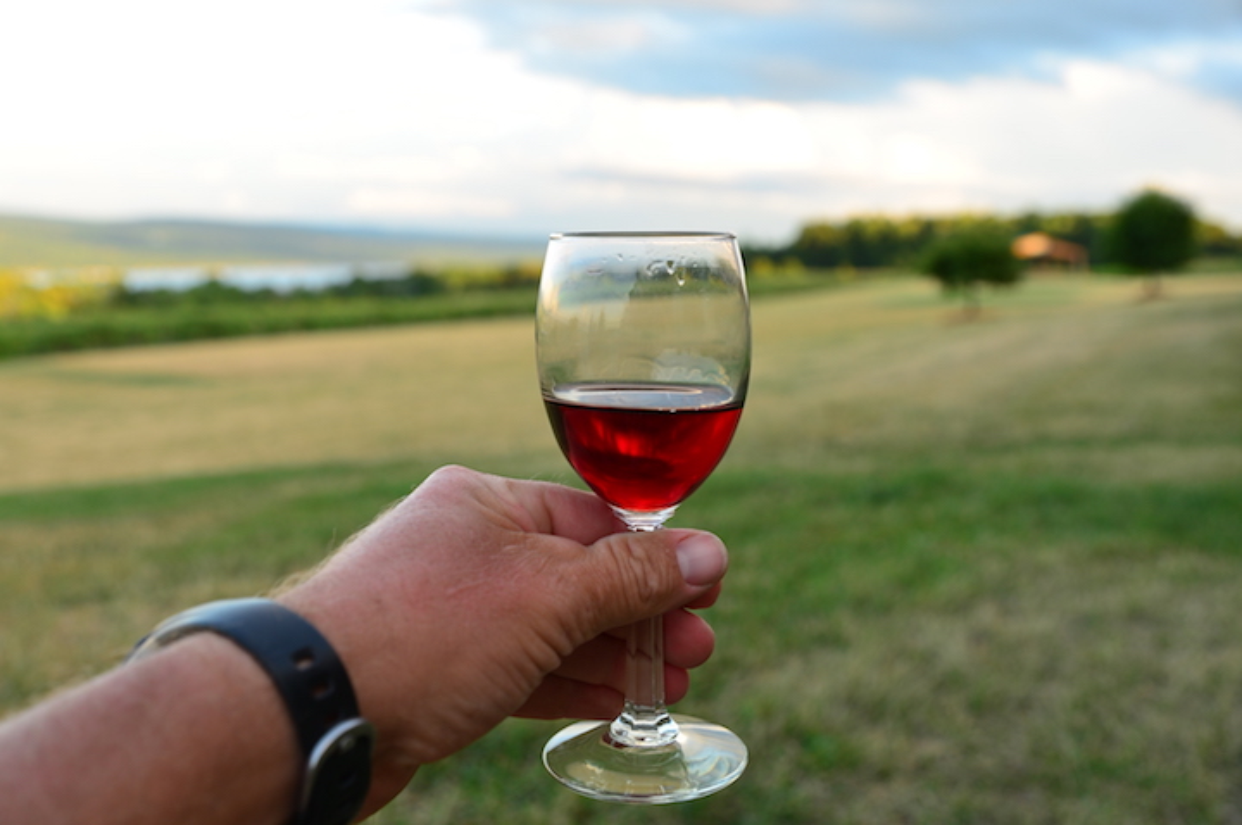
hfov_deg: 73.8
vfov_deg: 53.0
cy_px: 412
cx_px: 621
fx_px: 827
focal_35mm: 24
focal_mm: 24
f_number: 4.5
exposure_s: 1/125
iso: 160
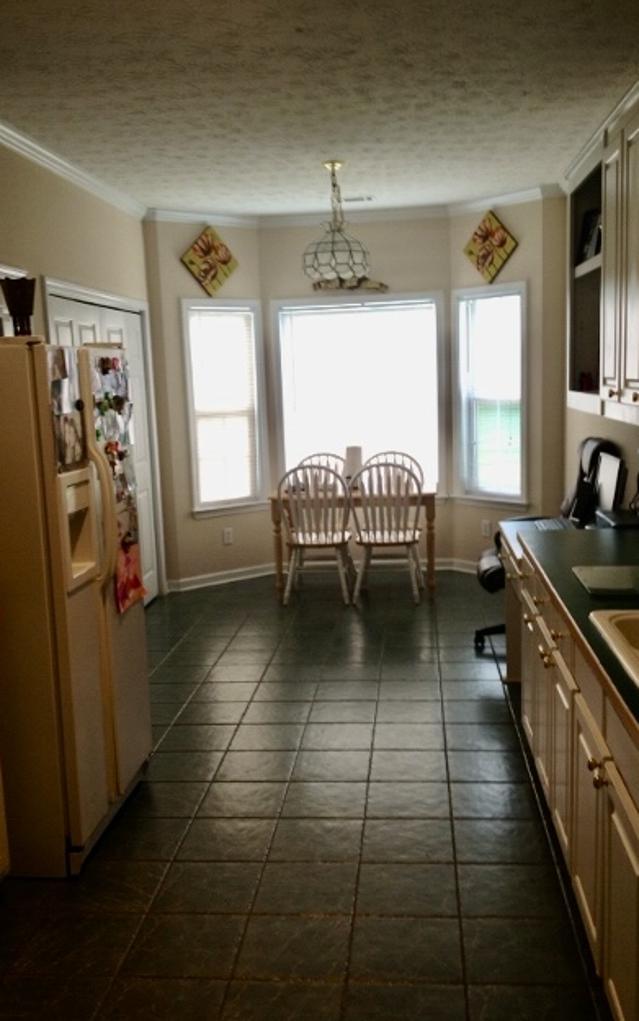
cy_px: 516
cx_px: 322
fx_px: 1058
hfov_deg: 33.6
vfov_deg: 51.5
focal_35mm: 38
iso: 50
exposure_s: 1/30
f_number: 2.4
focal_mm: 4.28
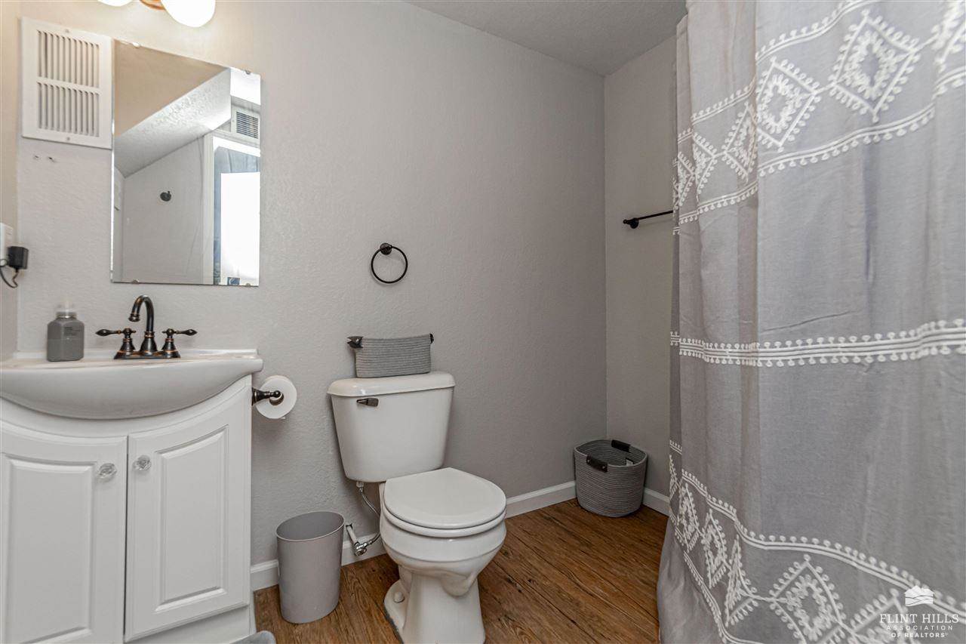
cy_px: 322
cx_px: 483
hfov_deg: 100.4
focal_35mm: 15
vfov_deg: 77.3
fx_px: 402
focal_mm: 10
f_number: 10
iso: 1250
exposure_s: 1/60
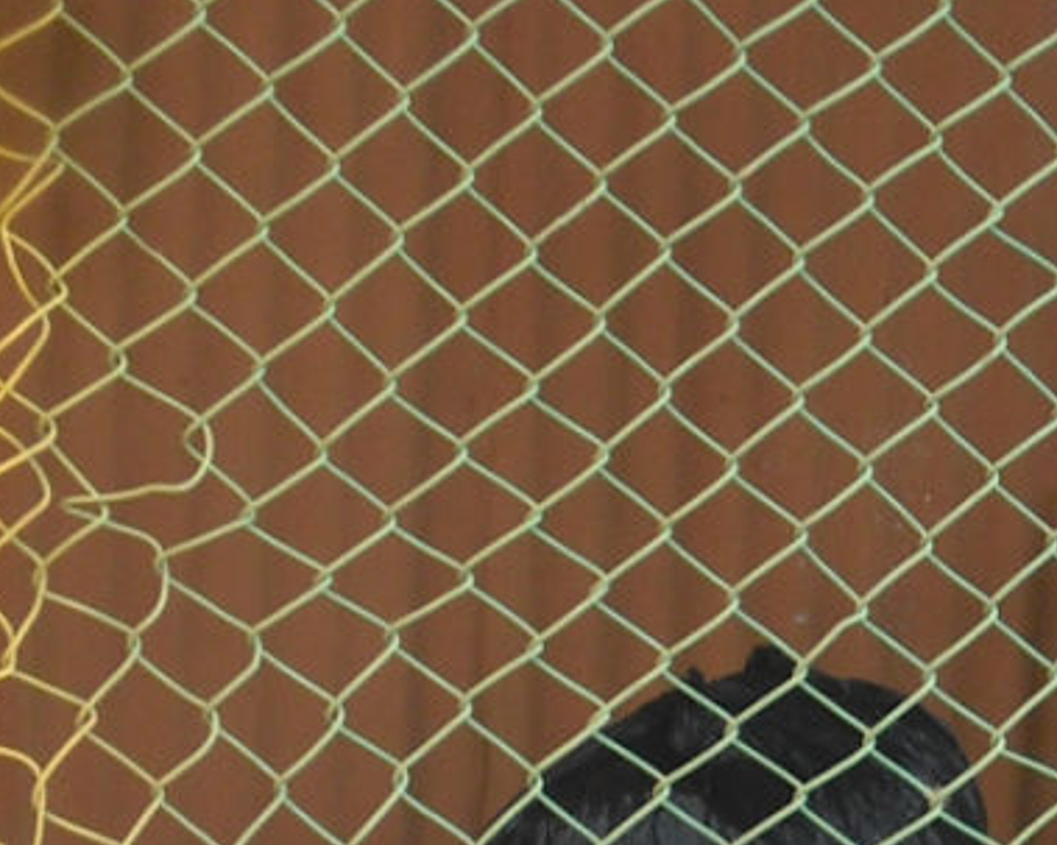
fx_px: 11978
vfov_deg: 4.0
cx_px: 1277
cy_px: 1060
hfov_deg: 5.0
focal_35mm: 383
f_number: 4.7
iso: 100
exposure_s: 1/100
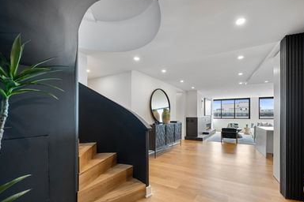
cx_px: 177
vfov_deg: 76.9
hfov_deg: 99.5
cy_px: 114
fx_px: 127
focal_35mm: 15
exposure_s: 1/2000
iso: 800
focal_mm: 12
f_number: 4
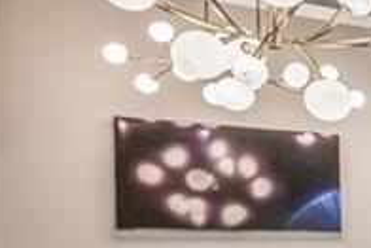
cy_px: 292
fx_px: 753
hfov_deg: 16.9
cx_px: 806
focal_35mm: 73
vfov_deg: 17.8
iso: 320
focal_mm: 14
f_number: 8
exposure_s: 1/13
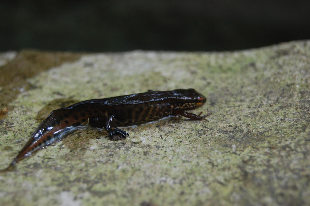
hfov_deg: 24.6
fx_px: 710
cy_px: 103
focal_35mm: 82
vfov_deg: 16.5
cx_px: 155
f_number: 5.6
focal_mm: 55
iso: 400
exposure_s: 1/40
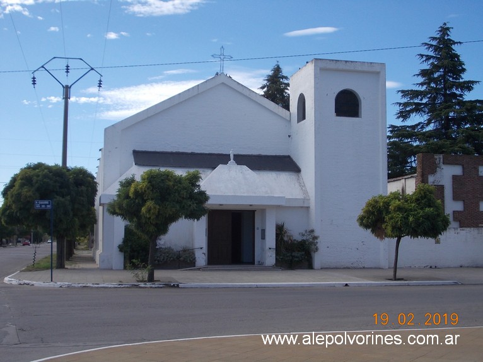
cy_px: 181
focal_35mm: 51
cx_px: 242
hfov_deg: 37.5
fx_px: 711
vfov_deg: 28.5
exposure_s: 1/160
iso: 80
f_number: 7.2
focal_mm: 7.2
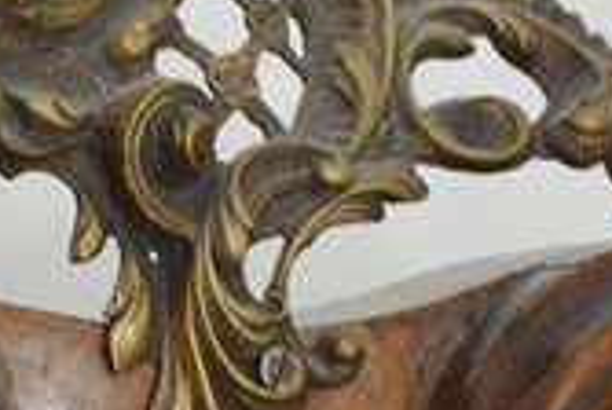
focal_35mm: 296
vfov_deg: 4.7
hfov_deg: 7.0
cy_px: 48
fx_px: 5037
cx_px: 238
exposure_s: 1/40
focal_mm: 55
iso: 800
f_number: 5.6
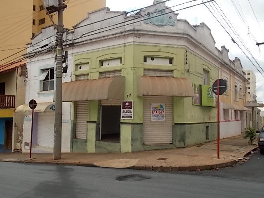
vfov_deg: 46.8
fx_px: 229
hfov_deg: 60.0
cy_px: 99
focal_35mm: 30
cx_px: 132
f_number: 3.3
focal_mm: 5.3
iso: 80
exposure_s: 1/640
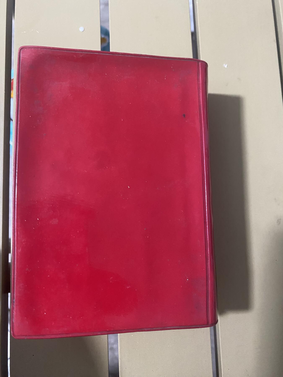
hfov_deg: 53.1
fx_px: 283
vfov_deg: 67.3
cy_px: 188
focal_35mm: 26
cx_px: 142
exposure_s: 1/50
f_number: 1.8
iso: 500
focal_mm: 4.25
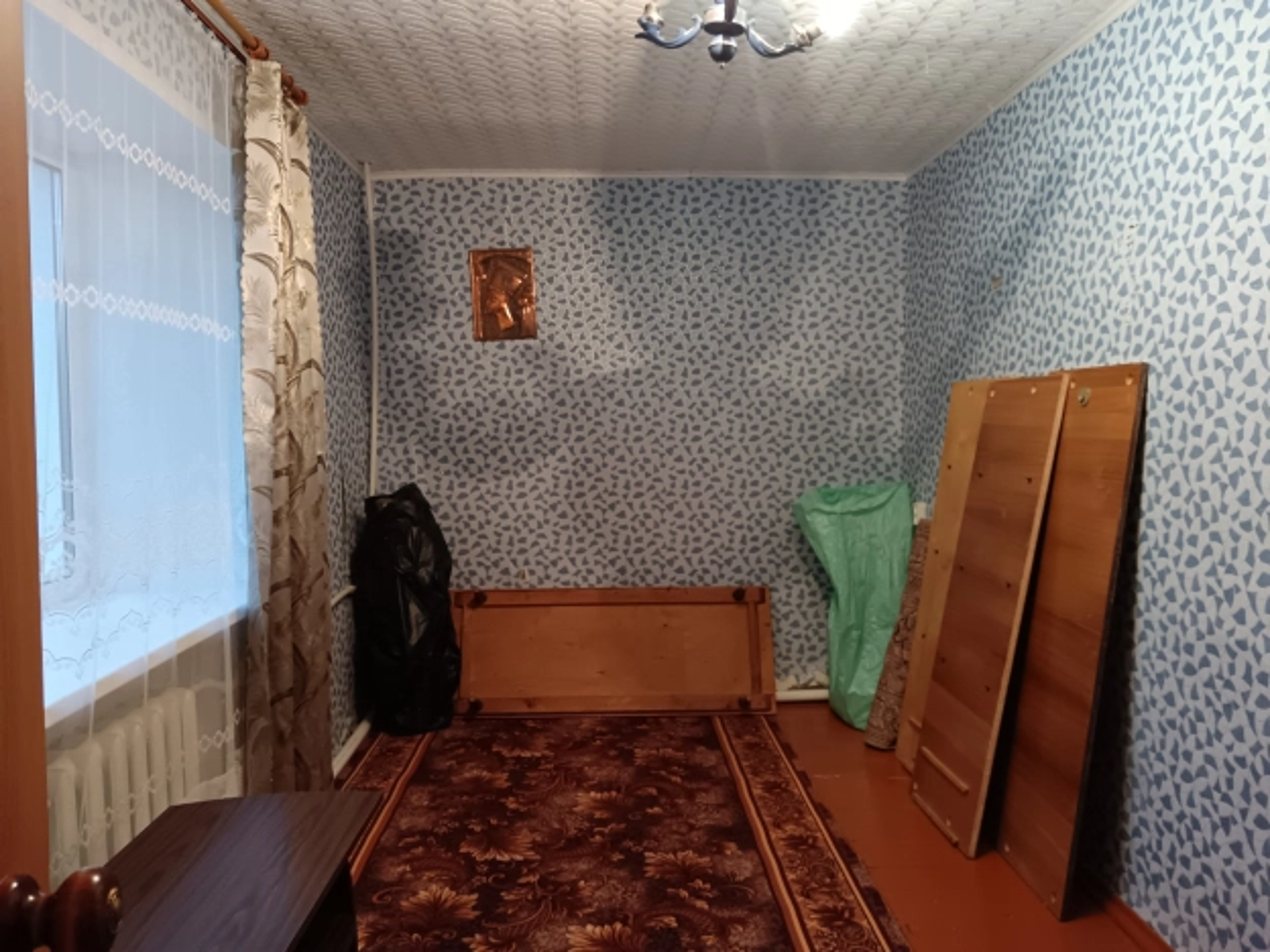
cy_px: 476
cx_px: 635
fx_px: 991
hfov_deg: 65.3
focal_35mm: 27
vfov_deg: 51.4
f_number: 1.9
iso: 1725
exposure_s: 1/25
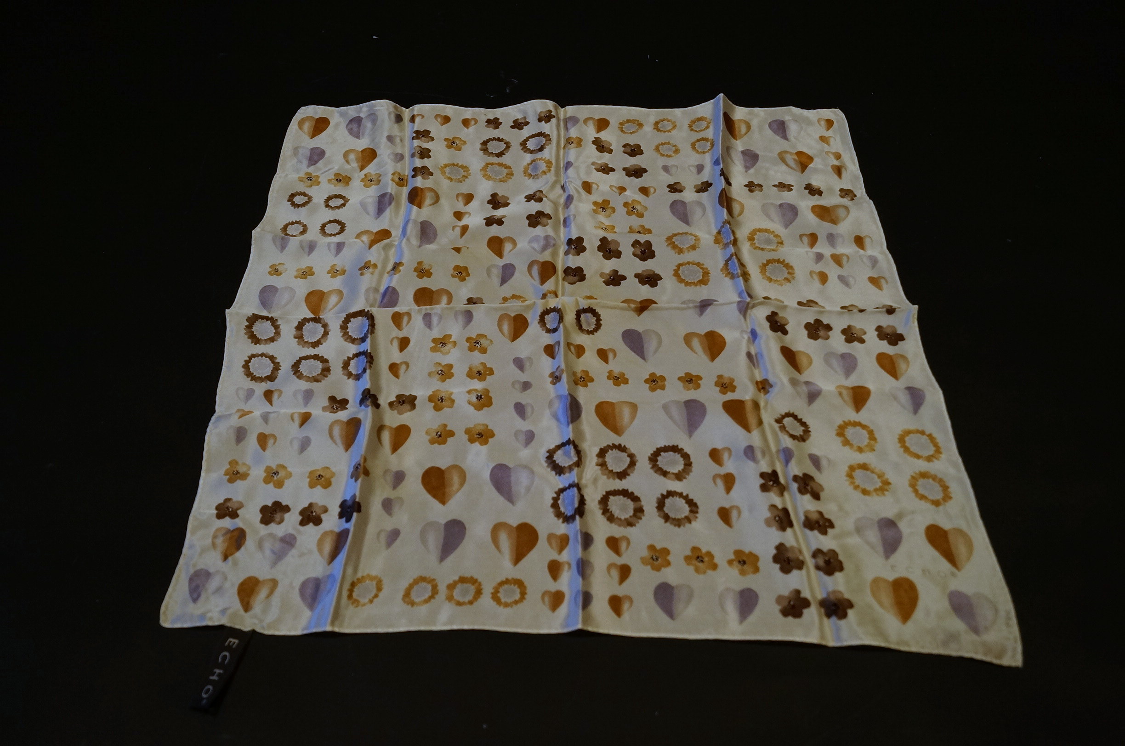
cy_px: 373
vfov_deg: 39.8
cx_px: 562
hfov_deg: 57.3
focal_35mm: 33
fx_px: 1030
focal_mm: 22
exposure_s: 1/60
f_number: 4
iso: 1000
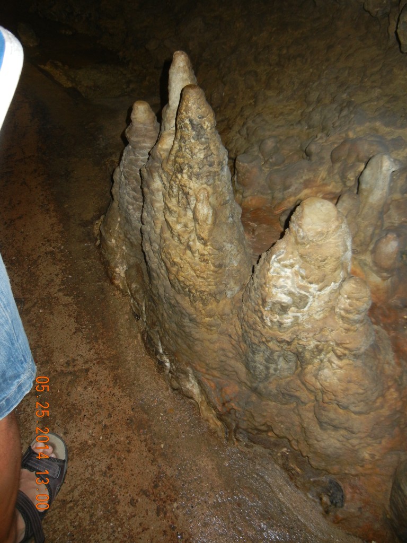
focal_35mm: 30
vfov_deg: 60.0
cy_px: 272
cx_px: 204
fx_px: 470
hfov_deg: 46.8
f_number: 3.5
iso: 200
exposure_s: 1/30
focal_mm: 5.4
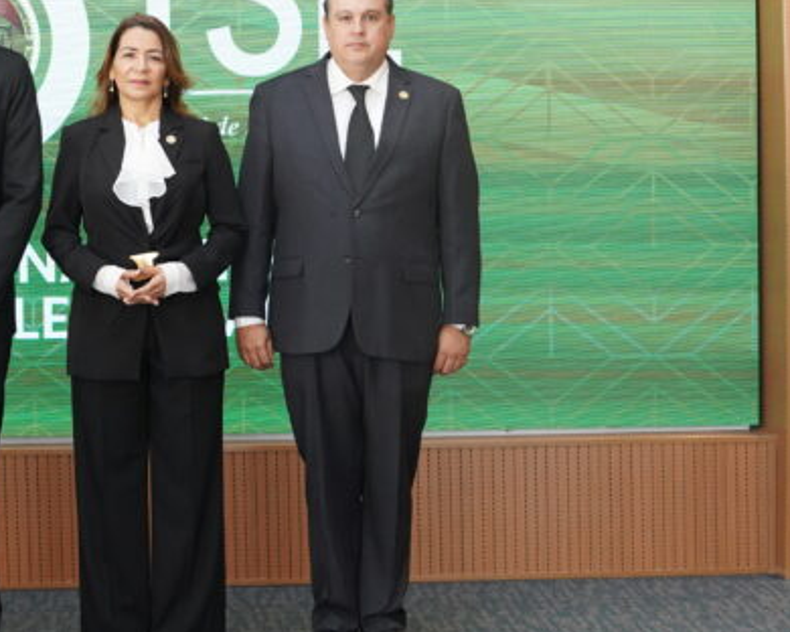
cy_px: 242
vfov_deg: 13.1
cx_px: 99
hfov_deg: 16.1
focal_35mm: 118
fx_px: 2759
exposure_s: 1/400
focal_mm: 70
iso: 5000
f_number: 4
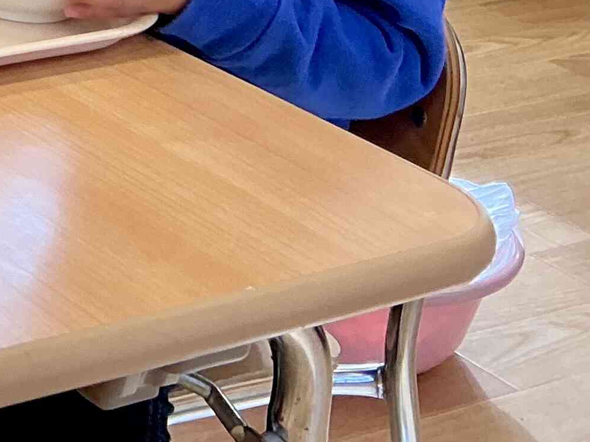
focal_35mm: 118
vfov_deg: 12.0
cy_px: -198
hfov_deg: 14.4
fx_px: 2011
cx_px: -530
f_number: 1.8
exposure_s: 1/120
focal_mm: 3
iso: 32
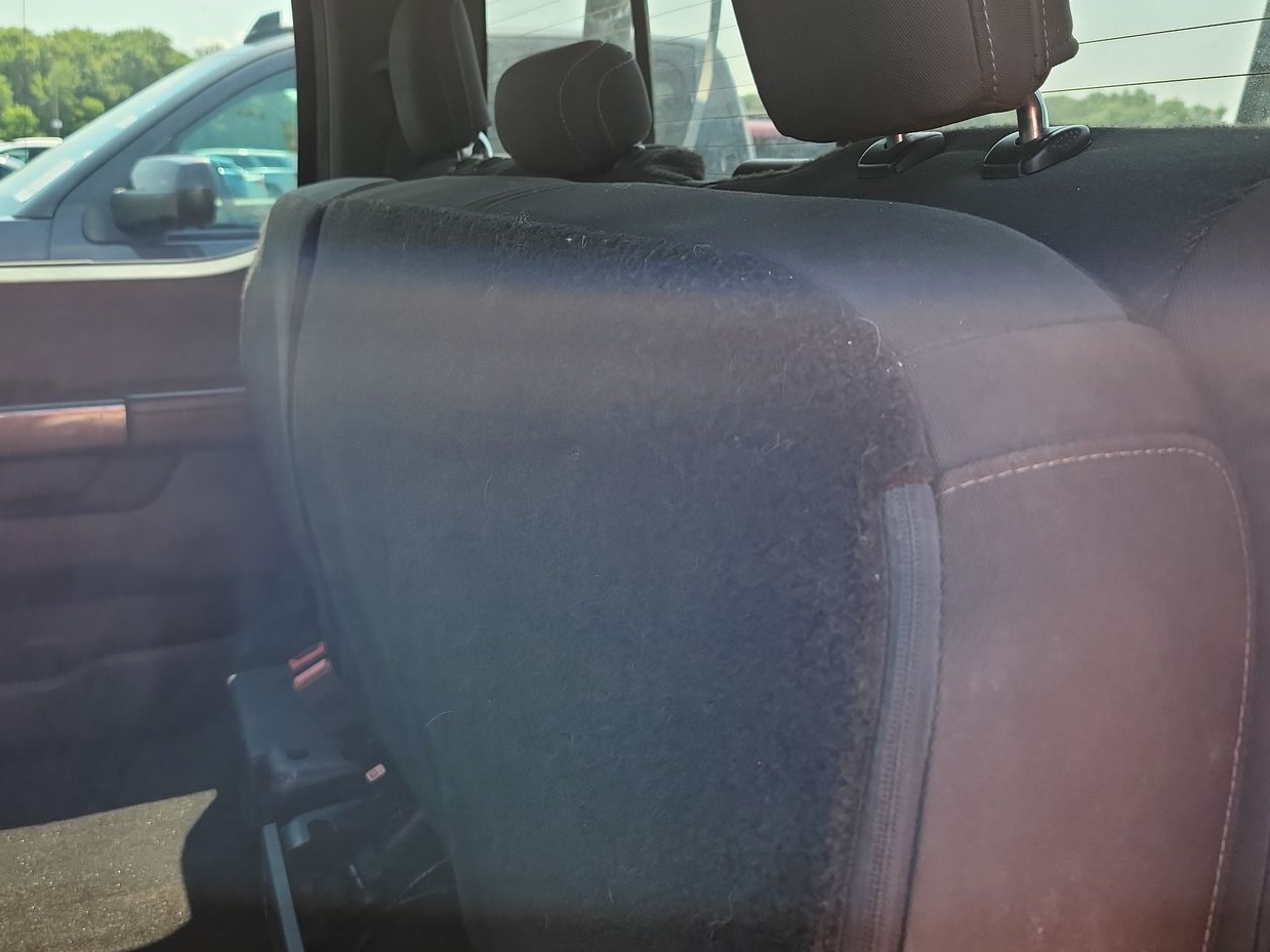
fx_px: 1137
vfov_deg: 45.2
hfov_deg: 57.9
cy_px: 374
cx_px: 506
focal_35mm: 31
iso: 58
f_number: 1.8
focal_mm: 6.7
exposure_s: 1/59
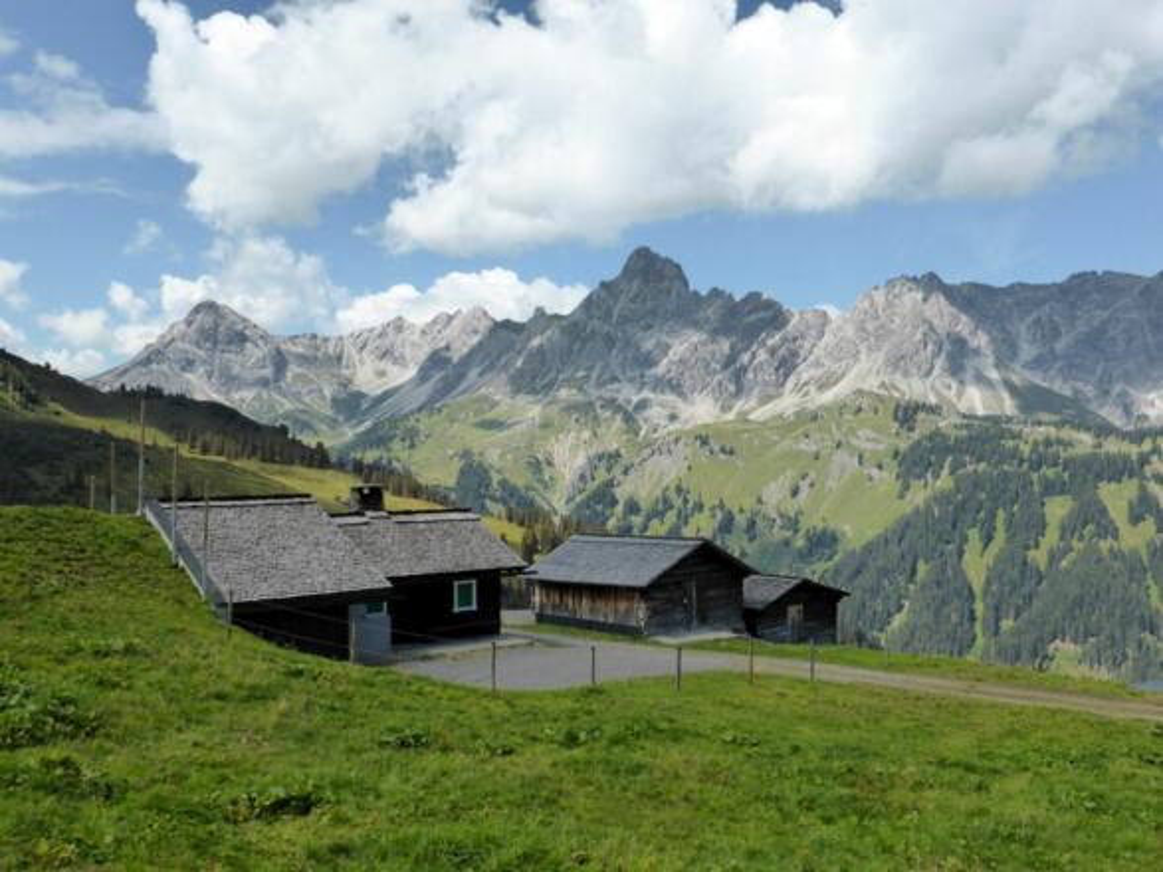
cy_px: 436
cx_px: 582
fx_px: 1041
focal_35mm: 31
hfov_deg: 58.4
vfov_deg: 45.4
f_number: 5
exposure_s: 1/640
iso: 160
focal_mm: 5.4
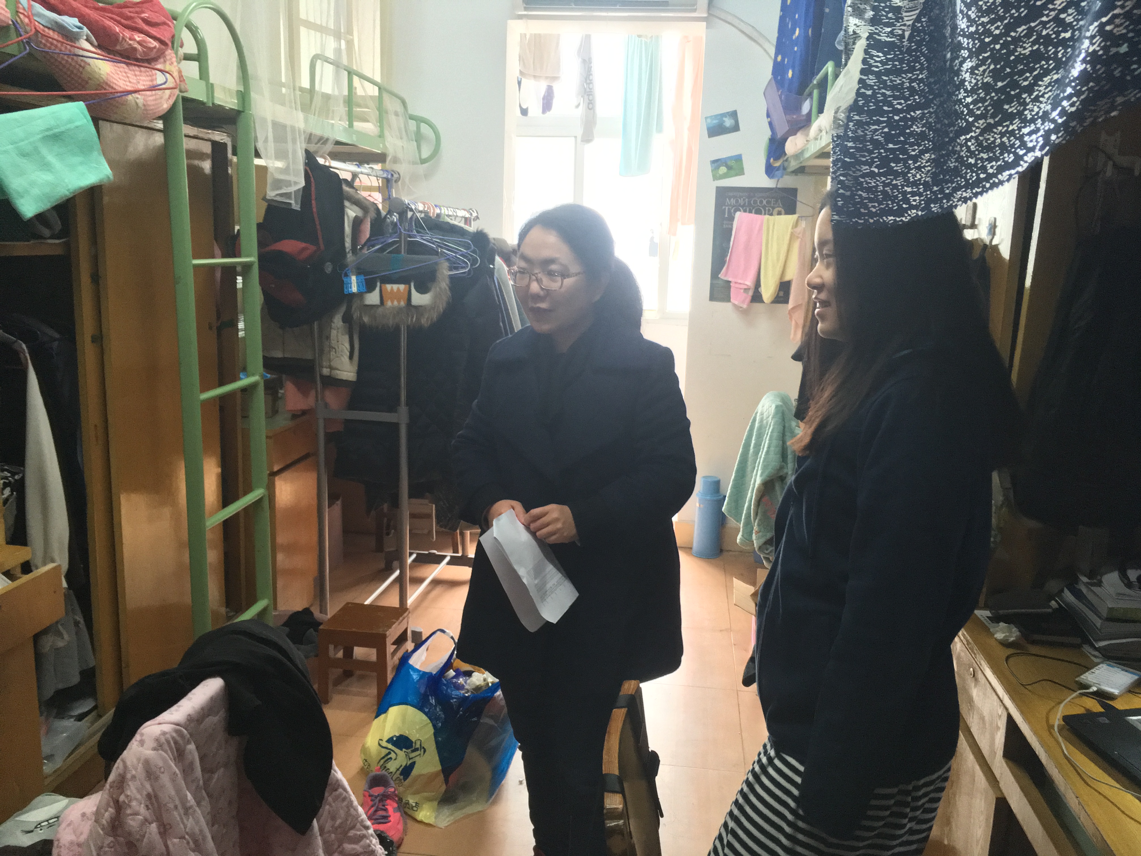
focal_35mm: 29
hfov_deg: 61.7
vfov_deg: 48.2
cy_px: 428
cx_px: 570
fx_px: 956
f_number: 2.2
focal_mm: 4.15
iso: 250
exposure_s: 1/33
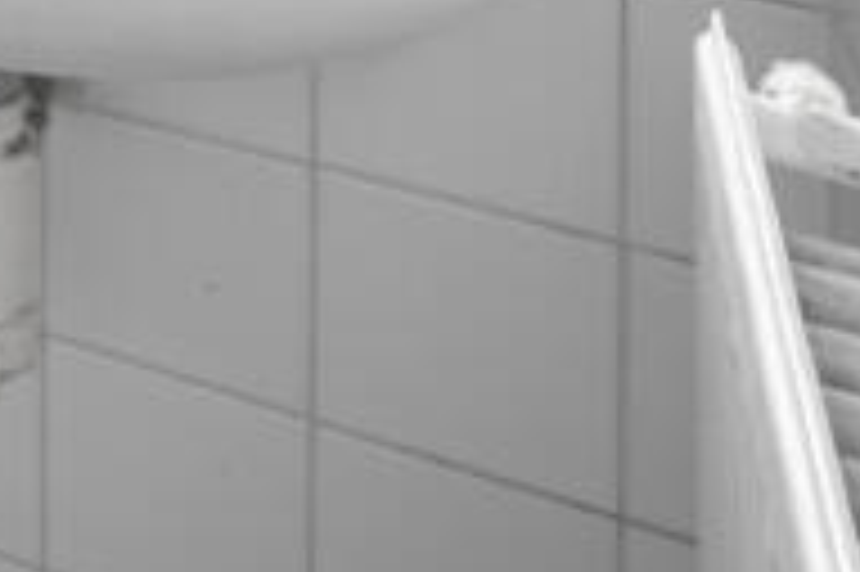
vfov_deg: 13.2
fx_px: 1790
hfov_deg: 20.3
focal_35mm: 75
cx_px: -644
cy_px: -835
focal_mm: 14
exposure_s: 1.3
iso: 200
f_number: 16
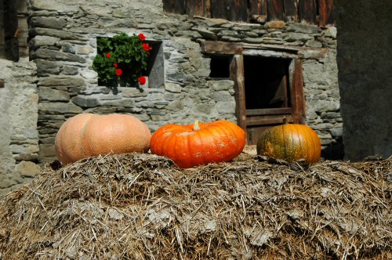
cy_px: 130
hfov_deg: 20.9
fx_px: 1060
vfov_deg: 14.0
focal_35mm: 98
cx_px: 196
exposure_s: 1/400
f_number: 8
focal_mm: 65
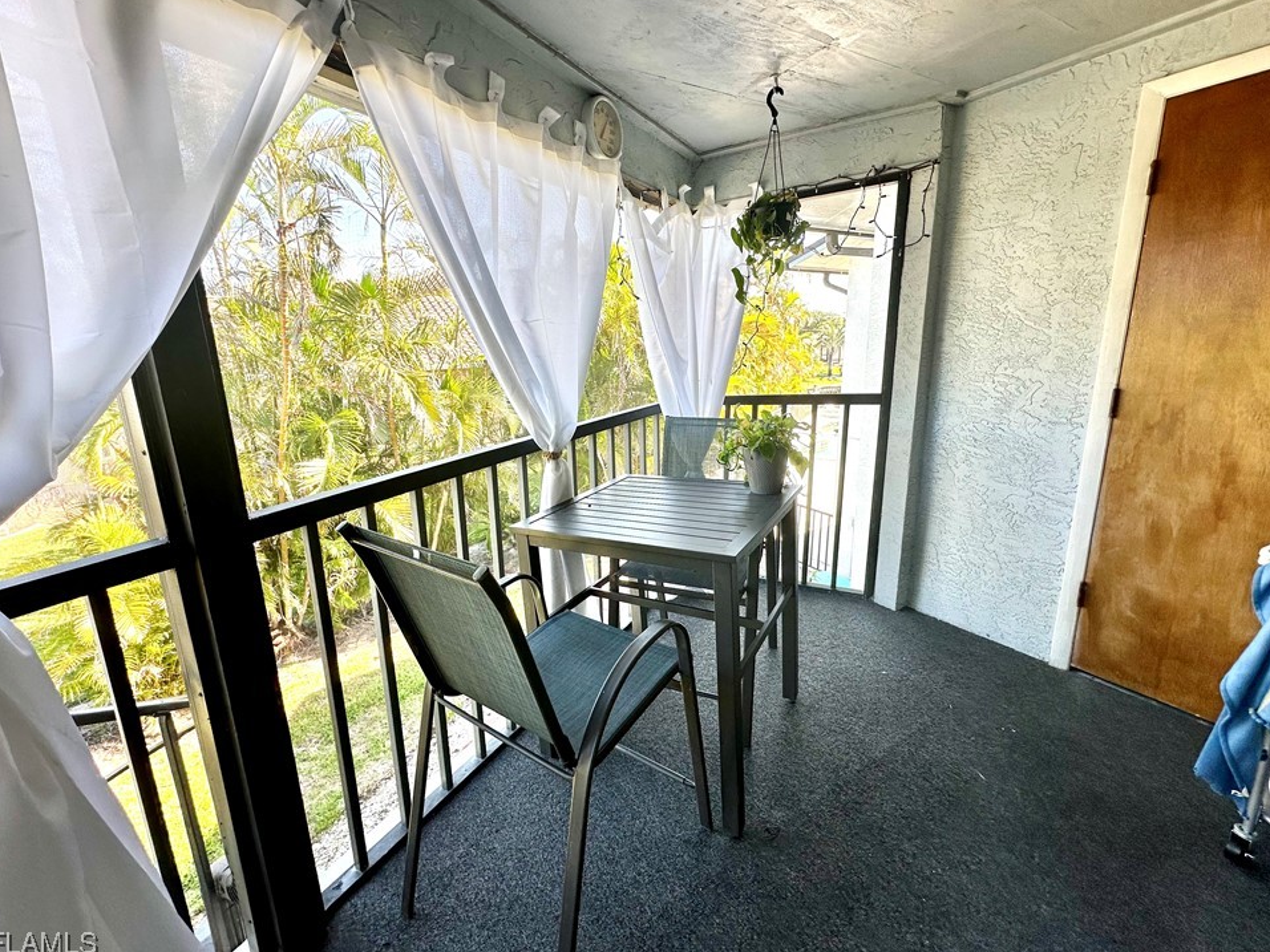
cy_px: 463
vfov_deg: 81.7
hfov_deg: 98.1
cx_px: 615
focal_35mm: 15
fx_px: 550
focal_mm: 2.22
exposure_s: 1/121
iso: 40
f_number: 2.2
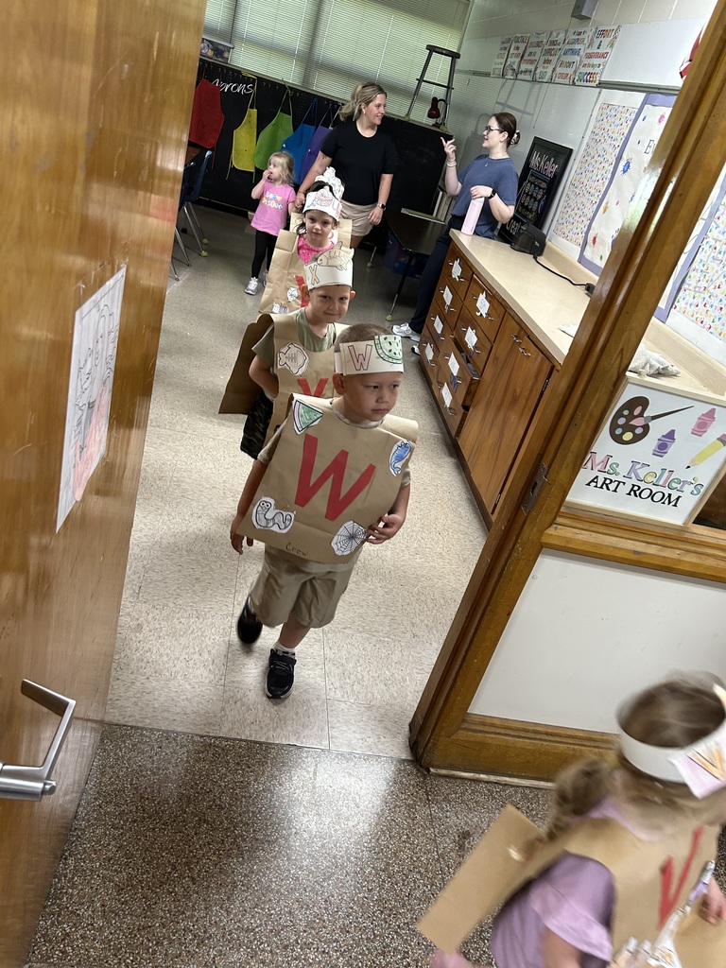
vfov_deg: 67.3
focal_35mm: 26
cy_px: 484
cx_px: 363
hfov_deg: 53.1
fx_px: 727
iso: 125
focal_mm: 5.7
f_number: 1.5
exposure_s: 1/60
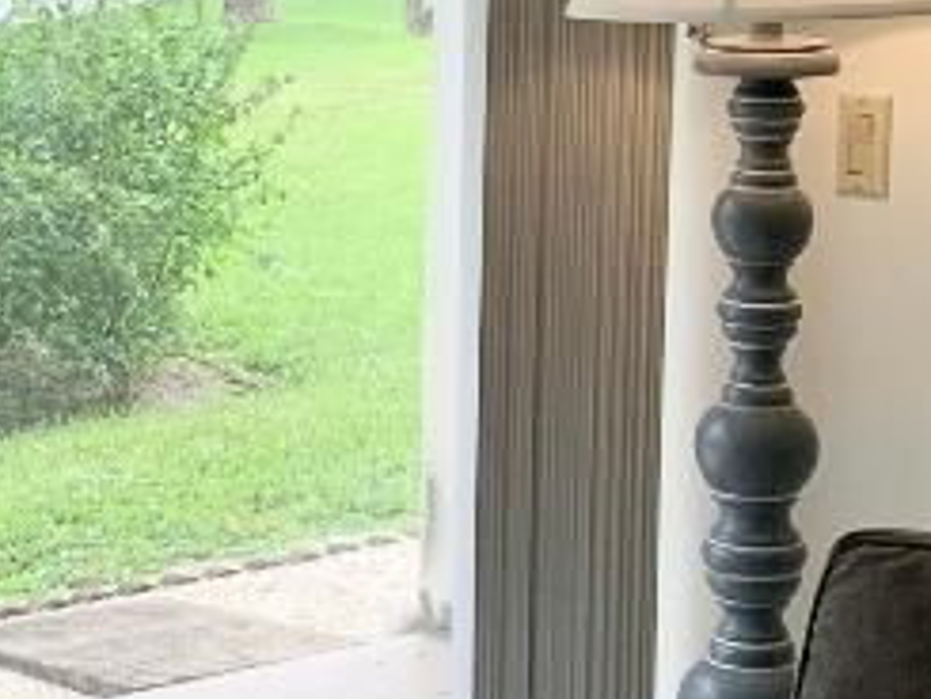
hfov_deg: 16.1
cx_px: 103
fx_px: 3256
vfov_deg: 12.2
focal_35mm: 121
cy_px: 266
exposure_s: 1/120
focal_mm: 3
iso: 40
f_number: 1.8
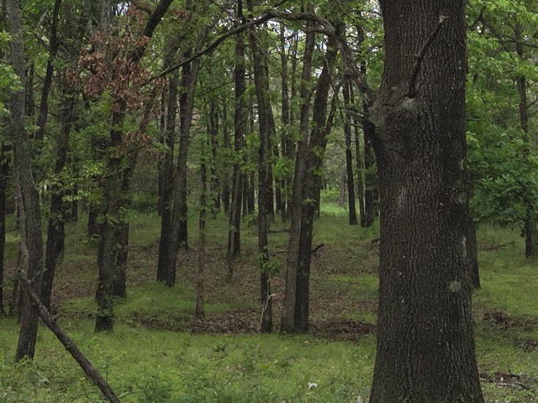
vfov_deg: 19.8
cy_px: -6
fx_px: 1119
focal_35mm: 72
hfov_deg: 26.9
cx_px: 347
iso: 100
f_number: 2.8
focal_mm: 4.4
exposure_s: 1/640
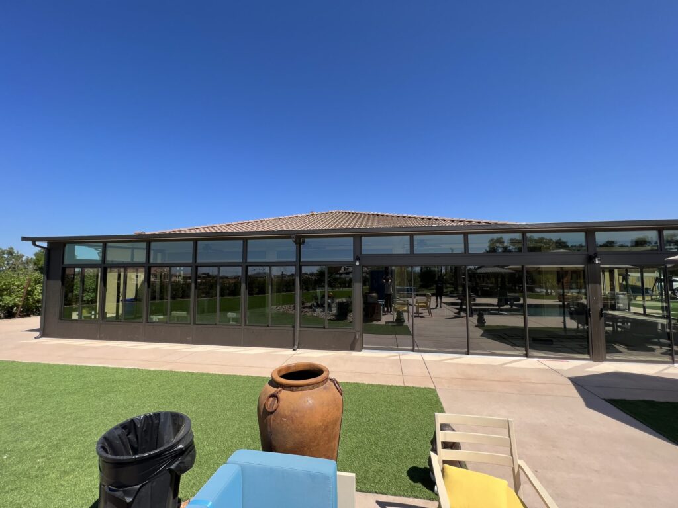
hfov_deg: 106.2
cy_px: 254
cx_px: 339
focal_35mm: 13
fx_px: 255
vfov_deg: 89.9
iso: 32
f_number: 1.8
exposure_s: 1/1119
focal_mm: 1.57
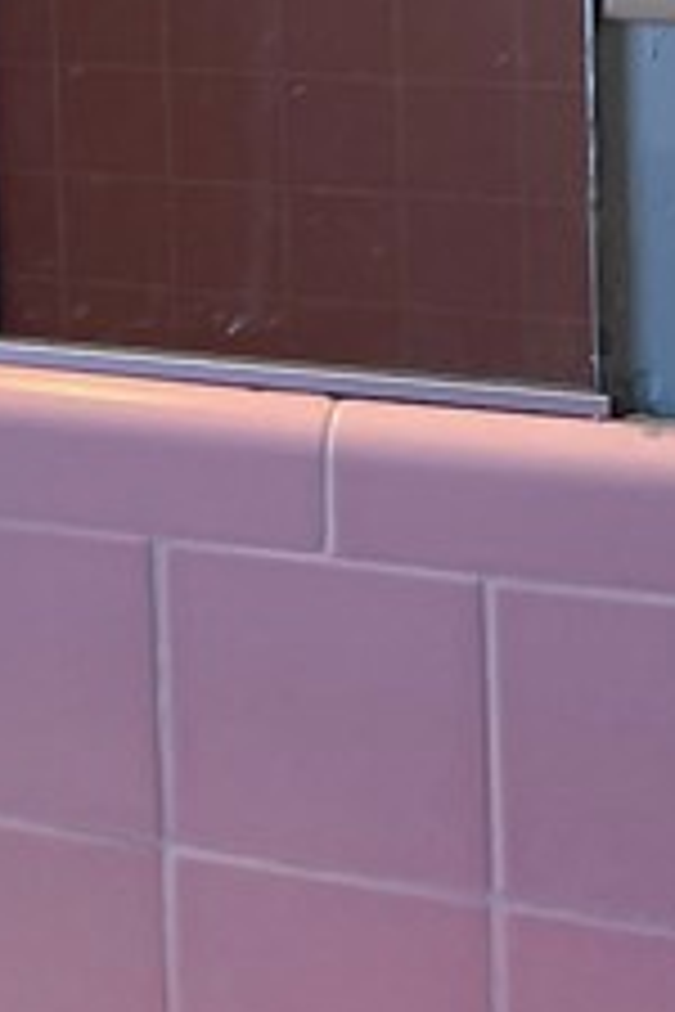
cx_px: -774
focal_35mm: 123
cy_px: -184
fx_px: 3459
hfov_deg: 10.1
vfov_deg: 16.0
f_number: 1.6
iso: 64
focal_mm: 4.2
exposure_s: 1/120
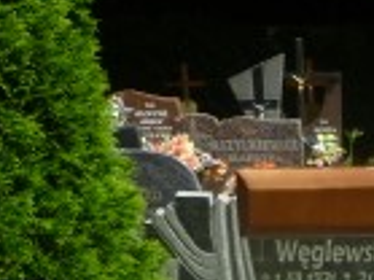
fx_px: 1393
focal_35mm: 129
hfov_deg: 14.4
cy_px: 606
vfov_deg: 10.3
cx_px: 533
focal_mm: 5
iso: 100
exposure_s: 1/640
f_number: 3.3
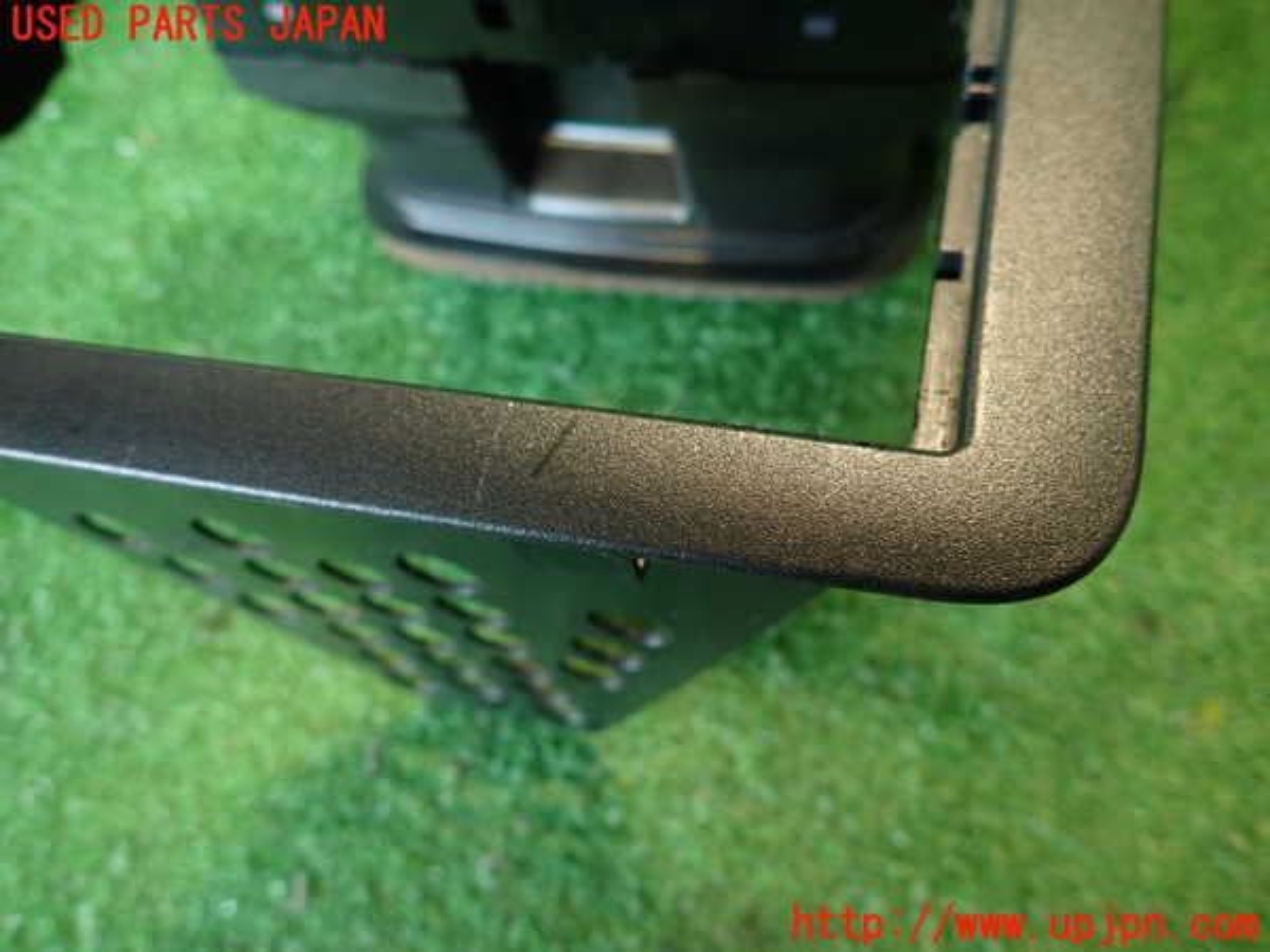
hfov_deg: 69.4
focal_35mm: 25
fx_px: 917
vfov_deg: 54.9
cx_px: 635
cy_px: 476
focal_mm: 4.5
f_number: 2
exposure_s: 1/30
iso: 250
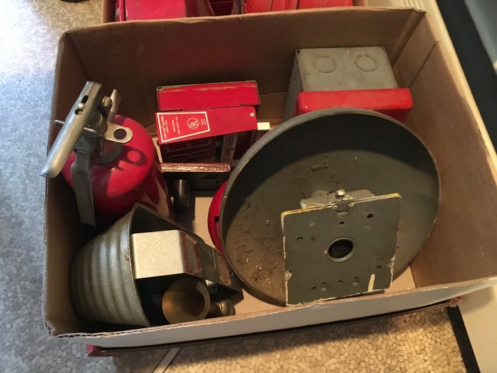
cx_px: 248
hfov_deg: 61.7
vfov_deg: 48.2
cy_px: 186
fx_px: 416
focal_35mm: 29
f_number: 2.2
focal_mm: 4.15
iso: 320
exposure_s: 1/15
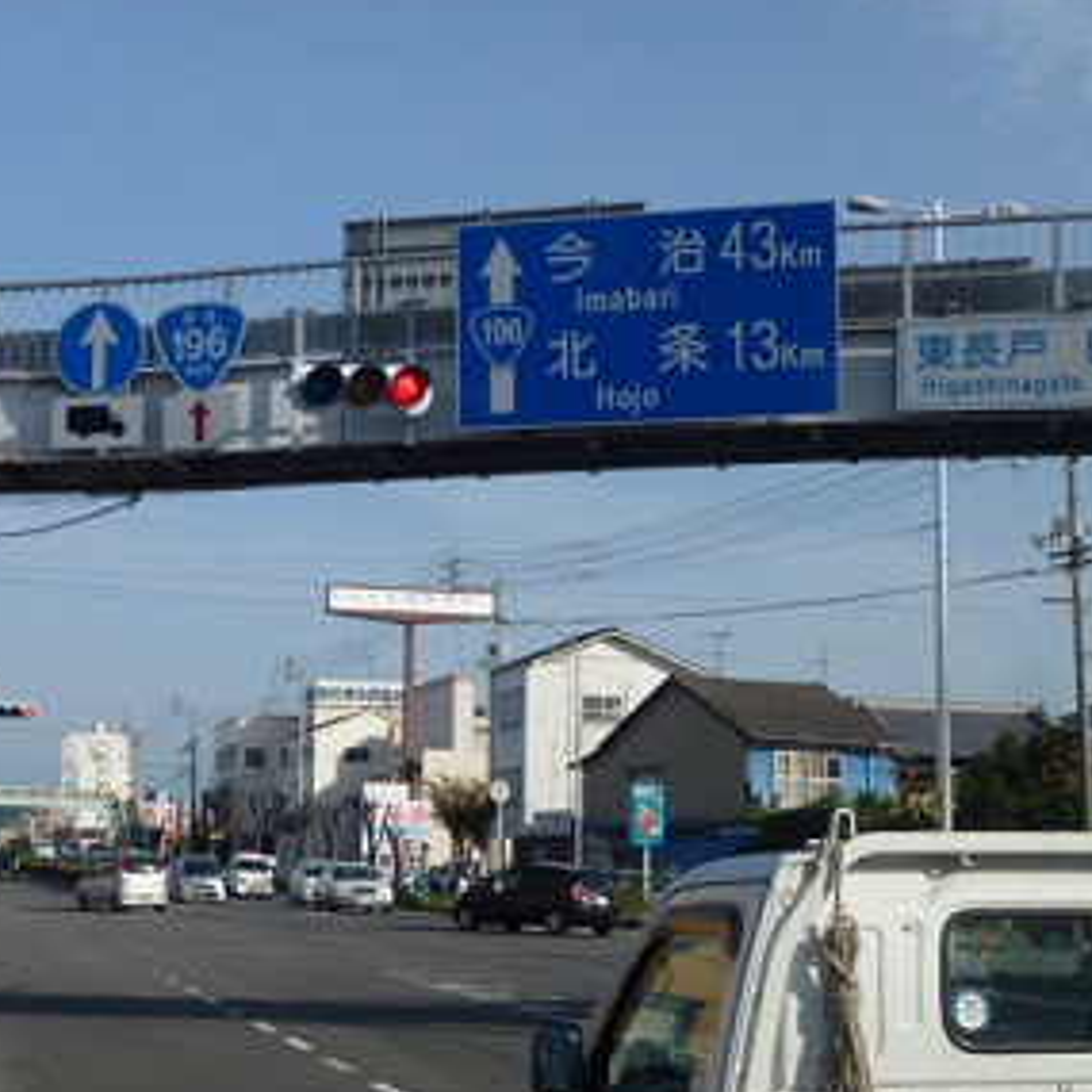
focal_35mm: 57
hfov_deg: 29.7
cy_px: 625
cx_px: 307
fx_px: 2034
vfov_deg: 30.0
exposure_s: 1/1300
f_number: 3.9
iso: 100
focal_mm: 7.4
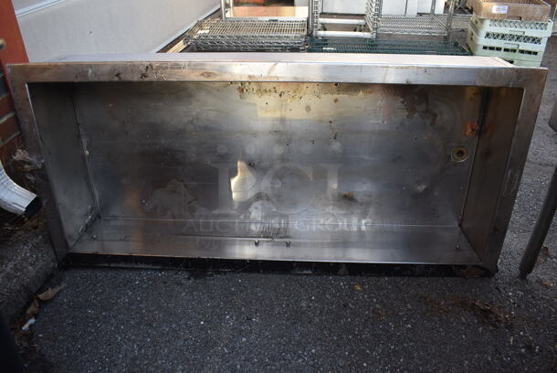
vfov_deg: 48.0
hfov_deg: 67.3
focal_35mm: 27
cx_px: 278
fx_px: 418
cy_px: 186
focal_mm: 18
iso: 250
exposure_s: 1/125
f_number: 5.6
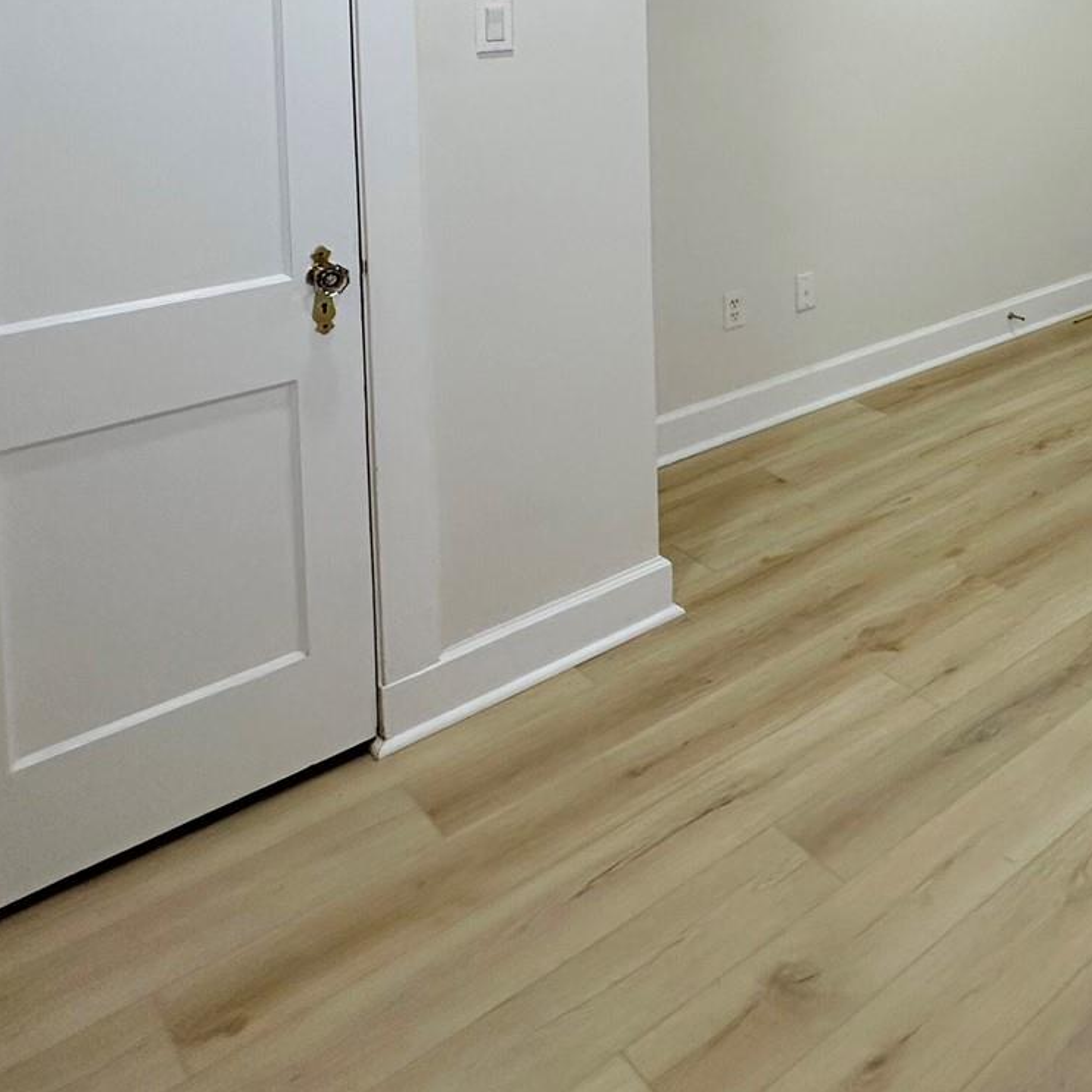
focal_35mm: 34
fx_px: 1213
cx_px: 1121
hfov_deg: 41.4
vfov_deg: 41.8
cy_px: -7
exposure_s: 1/120
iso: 160
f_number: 2.2
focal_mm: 2.22
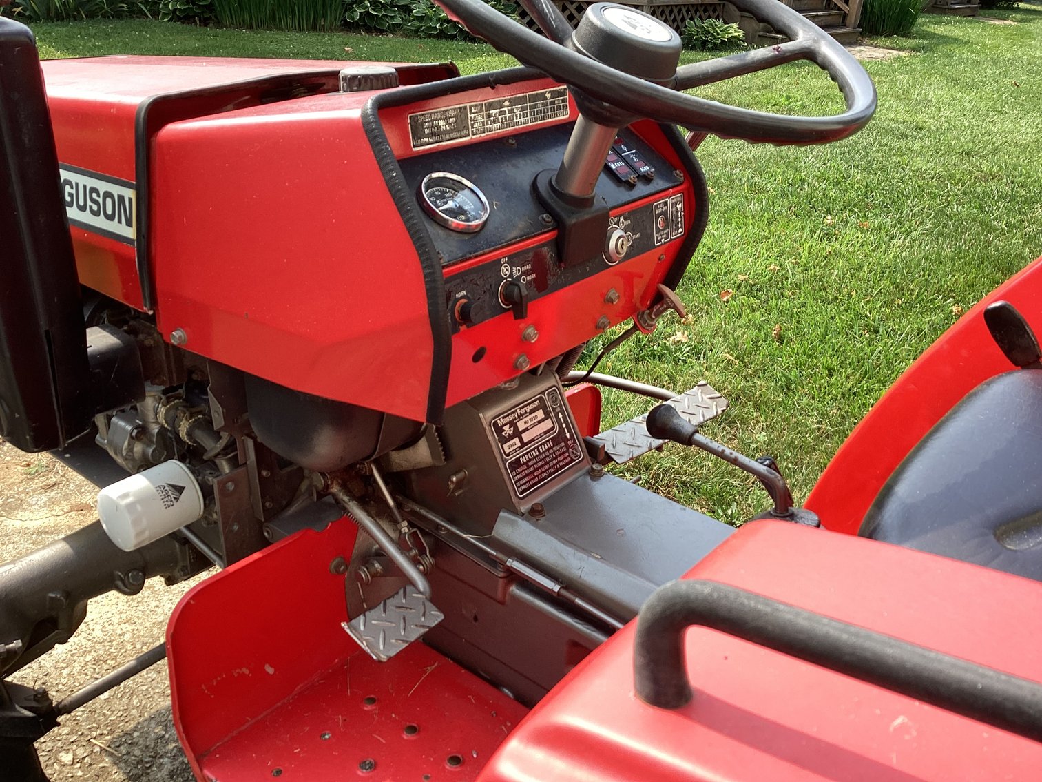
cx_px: 521
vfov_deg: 45.4
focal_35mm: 31
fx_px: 933
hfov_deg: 58.3
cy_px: 391
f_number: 2.4
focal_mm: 3.3
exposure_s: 1/297
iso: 25
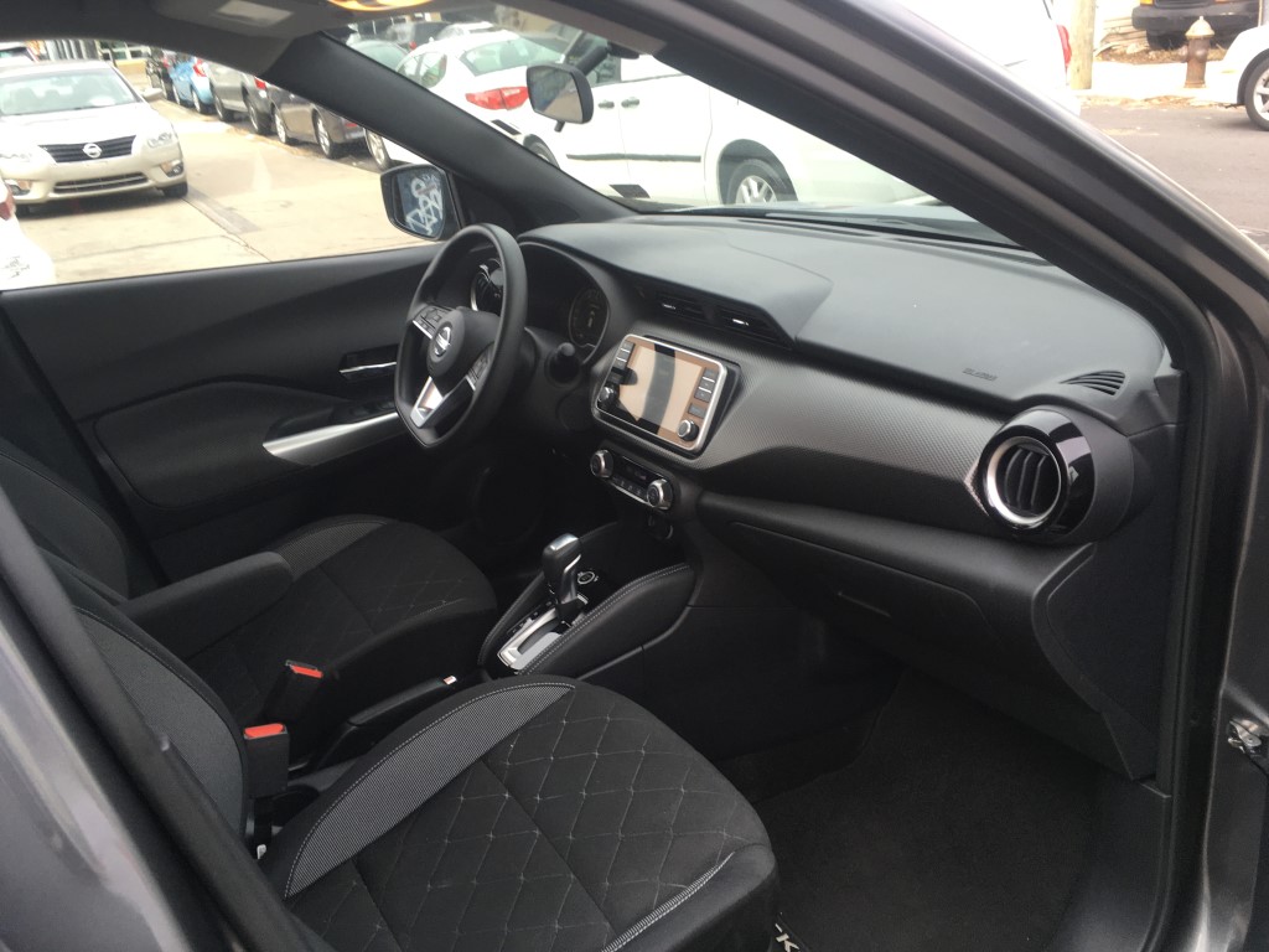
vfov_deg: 48.2
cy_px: 476
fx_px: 1063
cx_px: 634
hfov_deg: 61.7
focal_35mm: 29
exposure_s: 1/120
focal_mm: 4.15
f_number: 2.2
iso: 32
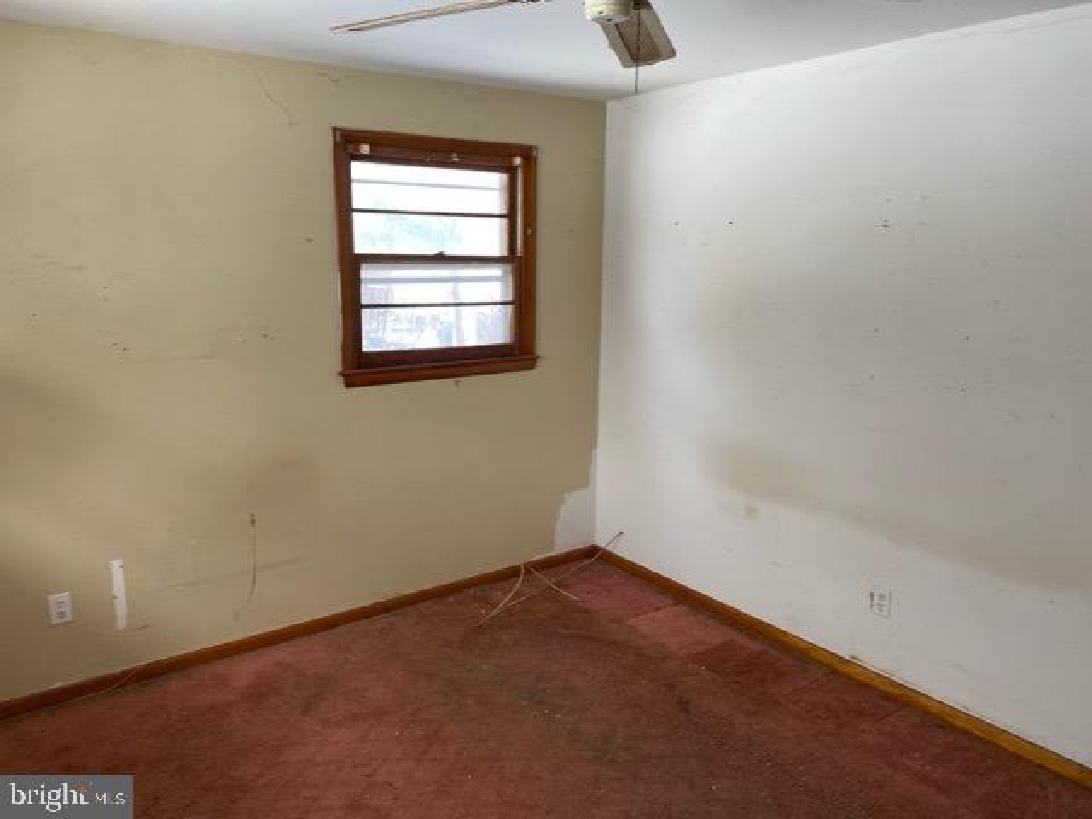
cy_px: 410
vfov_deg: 53.1
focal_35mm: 26
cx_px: 546
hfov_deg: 67.3
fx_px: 820
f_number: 1.8
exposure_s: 1/85
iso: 125
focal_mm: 4.25
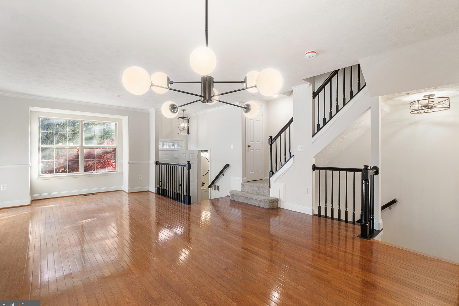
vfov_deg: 73.7
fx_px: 204
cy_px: 155
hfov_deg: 96.7
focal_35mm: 16
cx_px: 232
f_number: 7.1
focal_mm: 10
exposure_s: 1/13
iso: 320
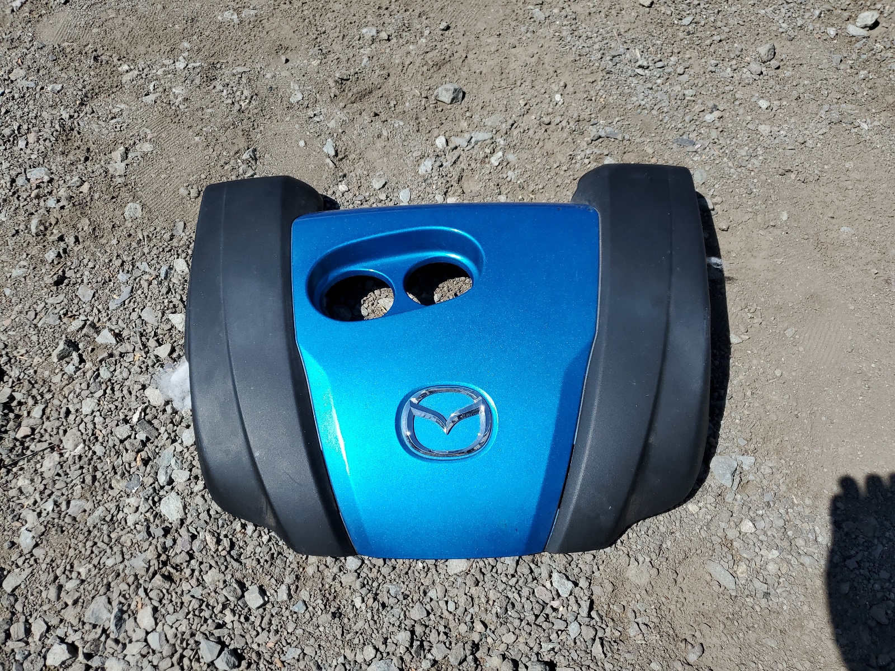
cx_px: 448
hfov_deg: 67.3
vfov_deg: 53.1
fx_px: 672
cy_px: 336
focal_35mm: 26
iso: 50
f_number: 1.5
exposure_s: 1/3333
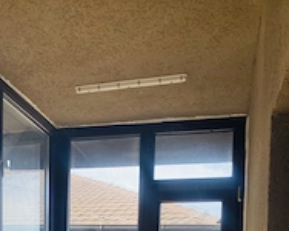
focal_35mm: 54
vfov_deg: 24.4
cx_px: 80
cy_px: 302
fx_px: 461
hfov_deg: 34.2
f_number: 1.8
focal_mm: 4.25
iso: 32
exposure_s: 1/522
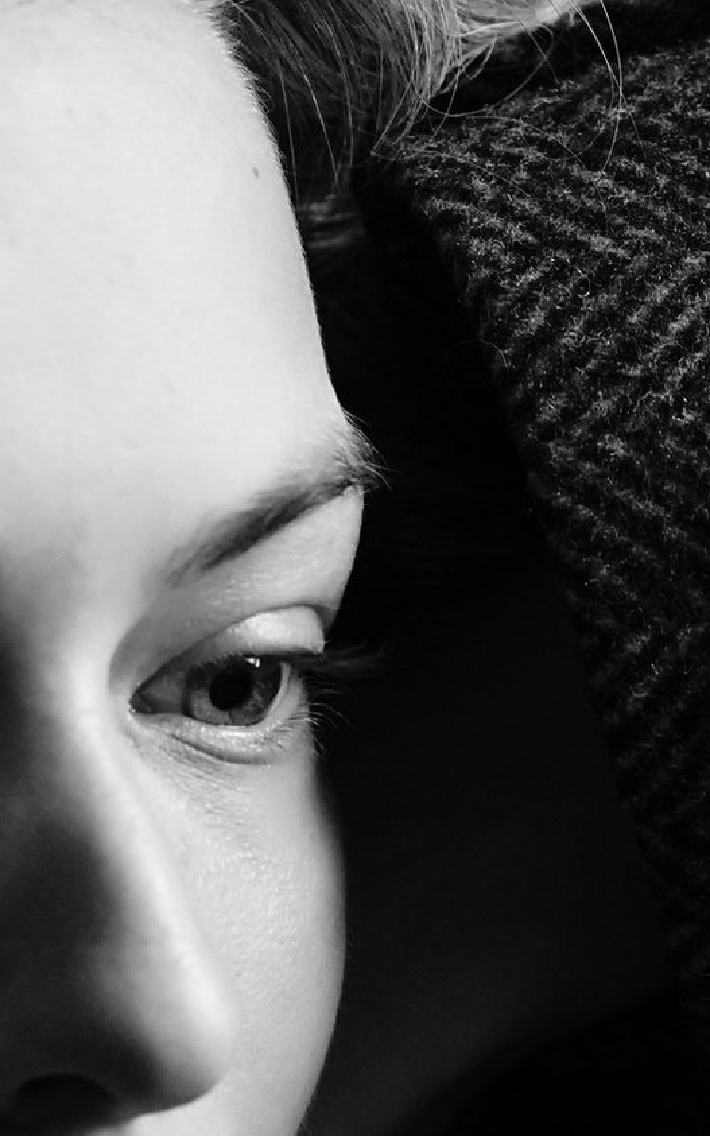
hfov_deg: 5.6
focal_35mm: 232
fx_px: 7181
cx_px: -613
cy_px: 1655
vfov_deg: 8.8
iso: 1600
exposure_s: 1/100
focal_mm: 50
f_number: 2.8
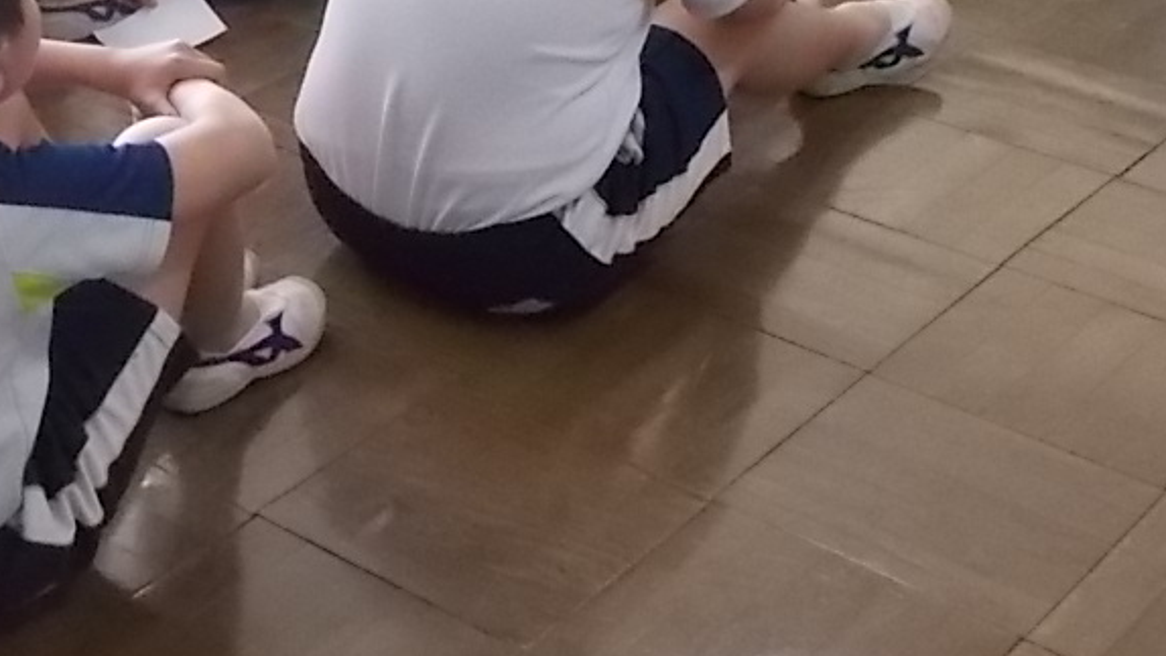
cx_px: 167
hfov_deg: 26.2
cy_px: -83
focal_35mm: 79
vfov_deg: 14.9
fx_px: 2443
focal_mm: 4.6
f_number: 3.2
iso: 400
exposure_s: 1/160
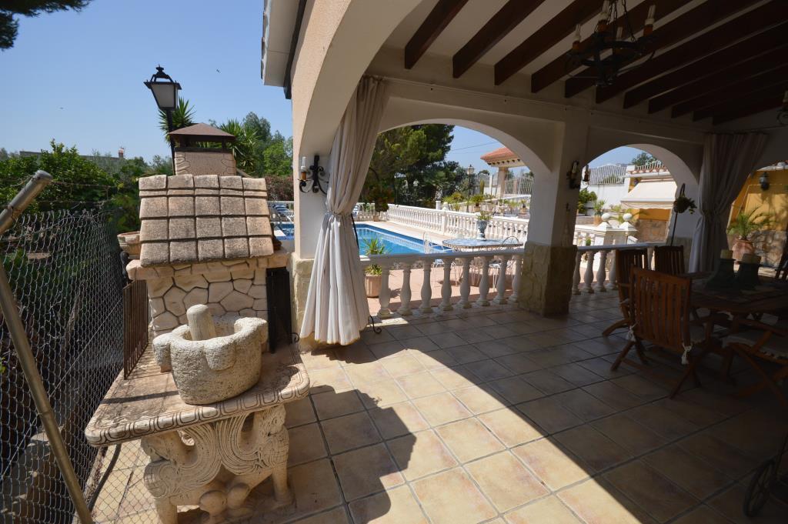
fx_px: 328
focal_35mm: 15
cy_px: 262
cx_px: 394
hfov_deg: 100.4
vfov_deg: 77.2
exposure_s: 1/250
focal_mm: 10
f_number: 8
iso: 100
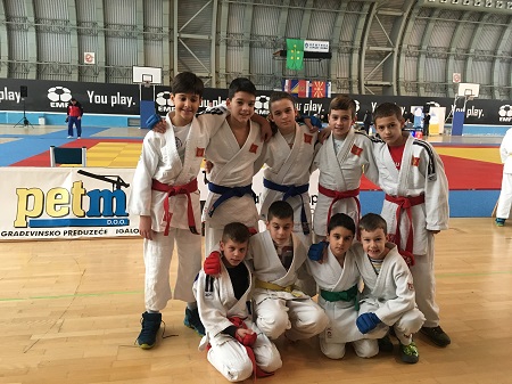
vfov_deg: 48.2
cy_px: 192
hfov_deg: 61.7
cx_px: 256
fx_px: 429
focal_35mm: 29
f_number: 2.2
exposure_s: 1/33
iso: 200
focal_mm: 4.15
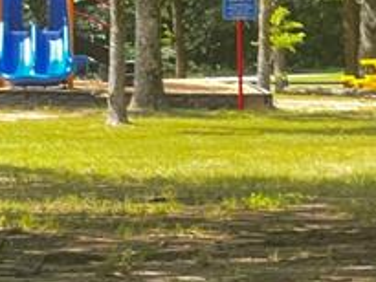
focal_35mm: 384
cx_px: -88
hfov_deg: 5.1
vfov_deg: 3.9
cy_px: -7
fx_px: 4173
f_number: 2.8
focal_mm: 9
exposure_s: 1/99
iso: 64
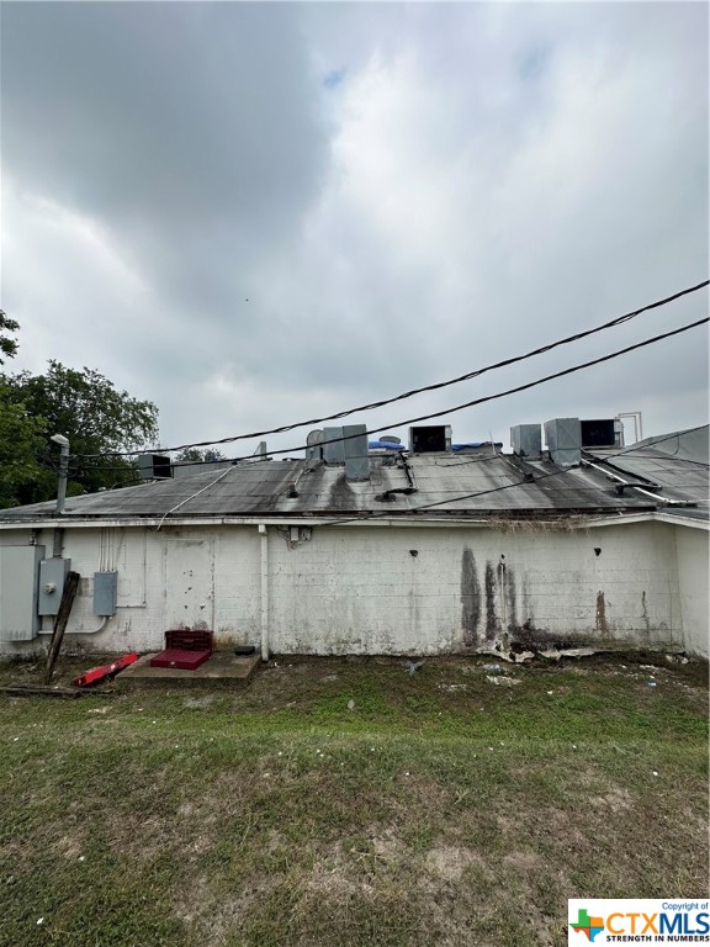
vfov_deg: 102.1
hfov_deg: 85.7
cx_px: 355
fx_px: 383
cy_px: 474
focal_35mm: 14
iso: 50
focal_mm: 2.22
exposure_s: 1/1887
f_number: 2.2
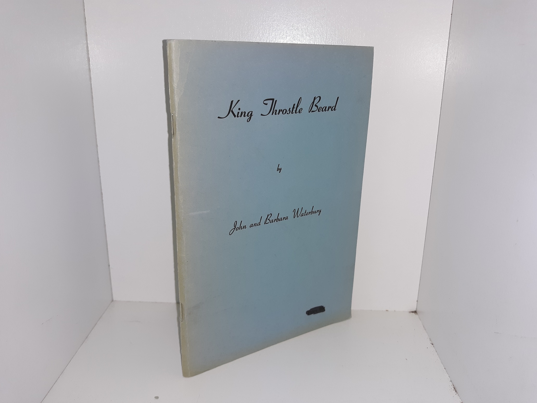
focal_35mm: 28
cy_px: 202
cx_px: 268
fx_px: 434
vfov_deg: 49.7
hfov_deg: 63.4
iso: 40
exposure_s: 1/179
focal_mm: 3.7
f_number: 1.7
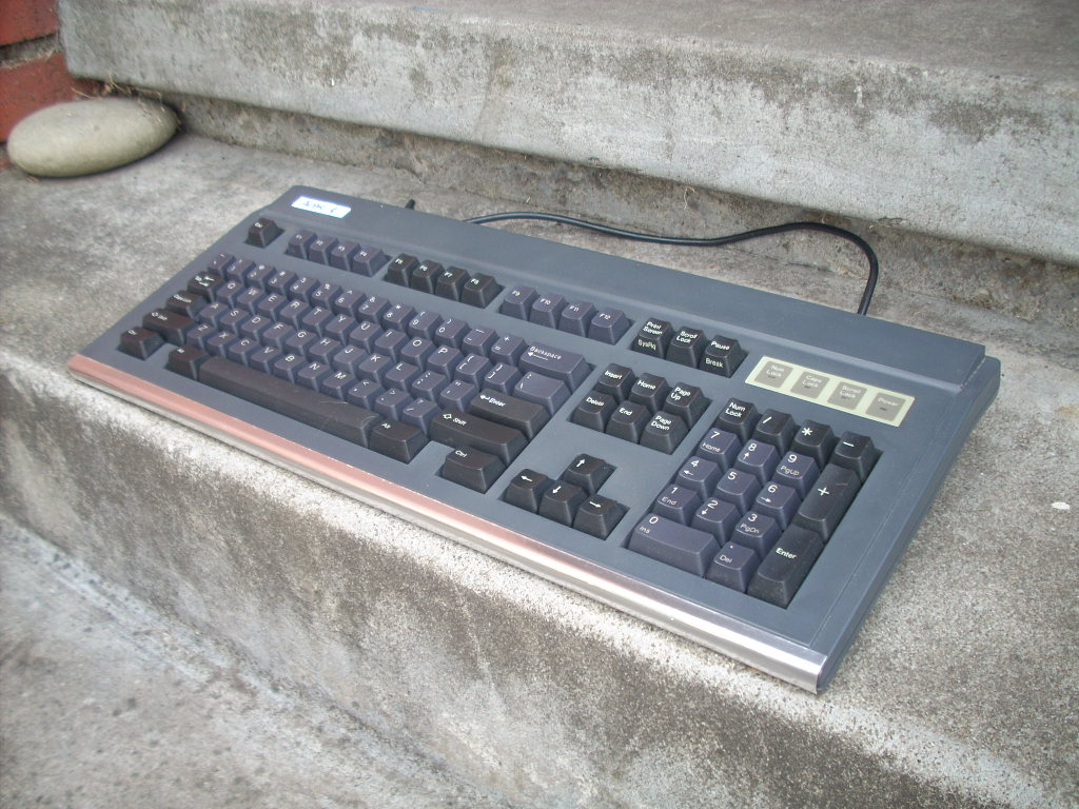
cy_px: 404
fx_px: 1153
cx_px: 540
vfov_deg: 38.7
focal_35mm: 37
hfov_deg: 50.1
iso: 64
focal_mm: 6.2
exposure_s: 1/31.3
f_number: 2.8
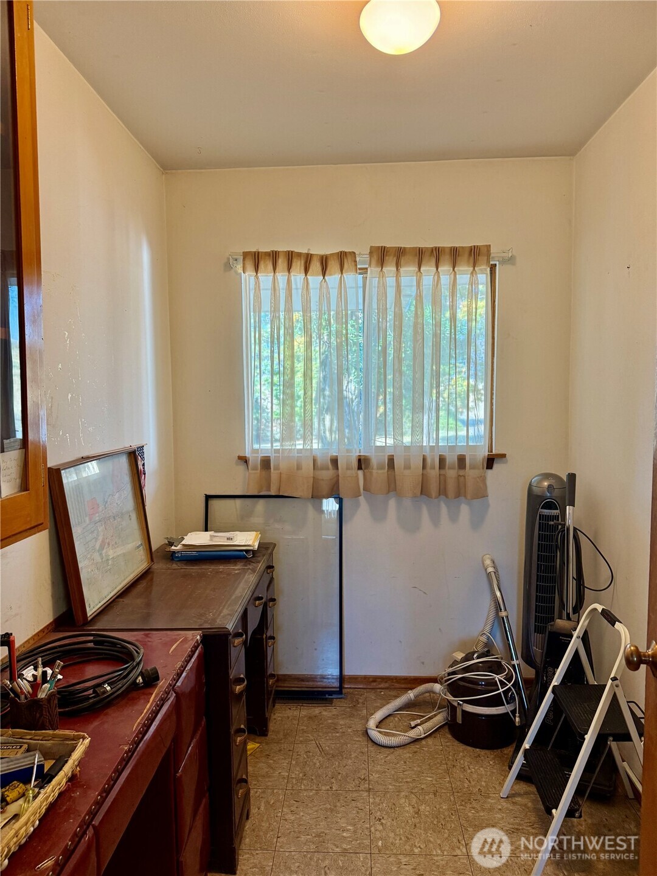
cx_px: 328
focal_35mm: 24
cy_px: 438
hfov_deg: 56.8
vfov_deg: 71.6
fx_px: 607
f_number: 1.78
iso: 160
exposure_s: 1/120
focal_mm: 6.76
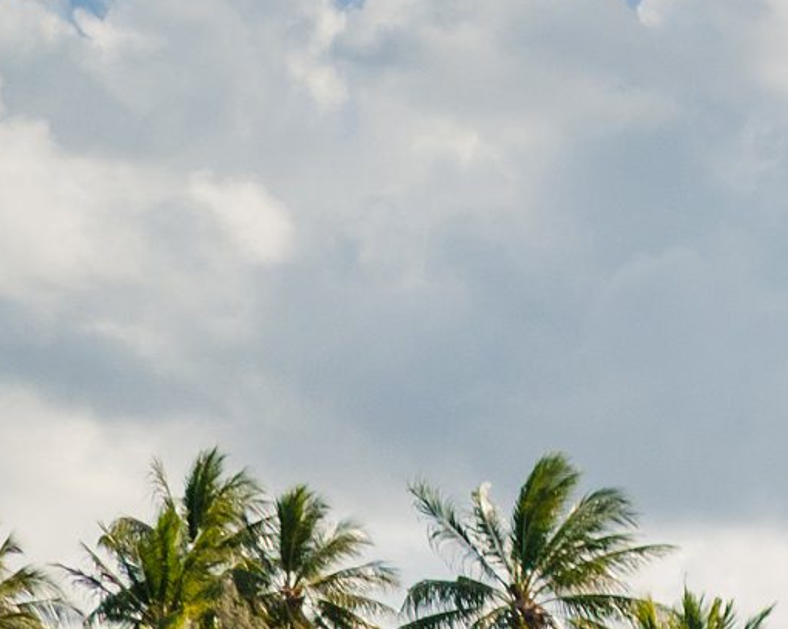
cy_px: 742
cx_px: 2053
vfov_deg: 7.9
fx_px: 4498
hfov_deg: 8.8
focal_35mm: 193
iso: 200
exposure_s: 1/8000
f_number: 1.4
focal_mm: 23
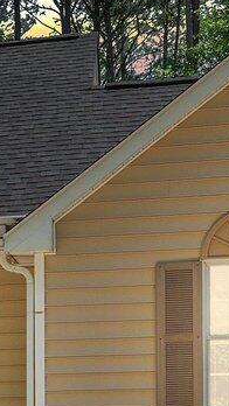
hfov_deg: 10.2
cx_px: -214
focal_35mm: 111
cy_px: 198
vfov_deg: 19.3
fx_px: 1197
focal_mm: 18
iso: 250
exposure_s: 1/320
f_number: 8
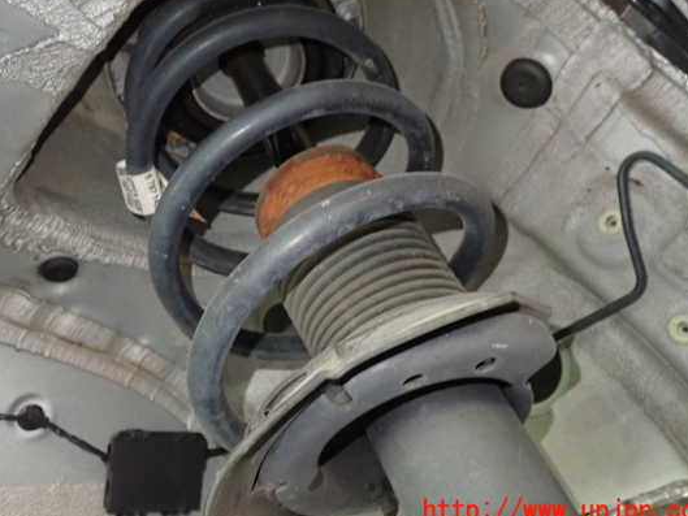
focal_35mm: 34
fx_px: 676
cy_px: 235
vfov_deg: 41.8
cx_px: 326
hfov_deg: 53.9
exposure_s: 1/25
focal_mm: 5.4
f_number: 2.3
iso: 800
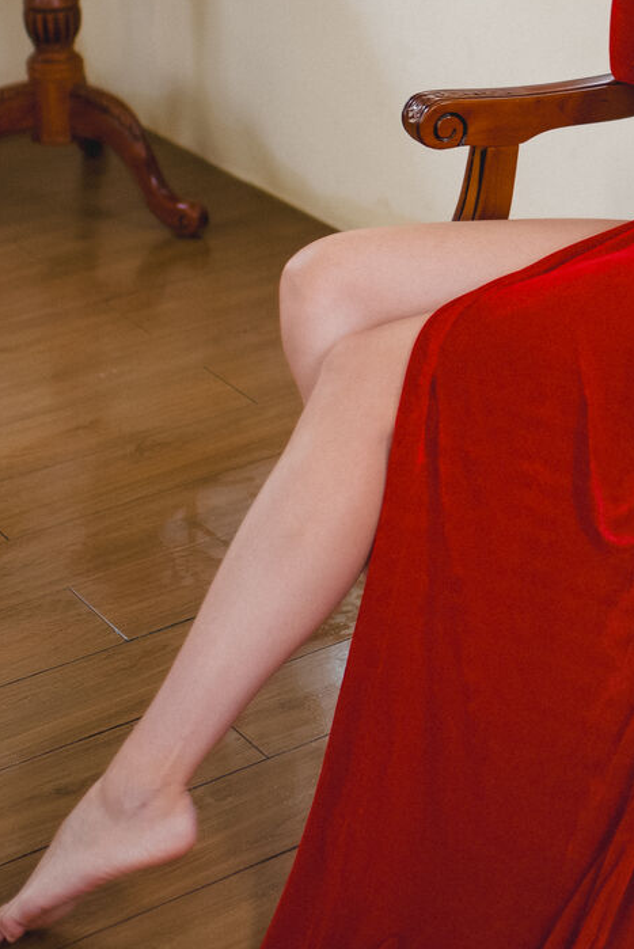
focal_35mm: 90
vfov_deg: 22.1
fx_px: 2374
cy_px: 117
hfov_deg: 14.9
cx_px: 638
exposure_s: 1/640
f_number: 1.4
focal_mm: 35
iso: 320
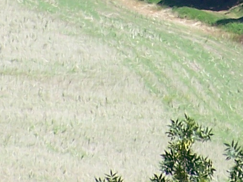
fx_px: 7443
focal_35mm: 1060
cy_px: -308
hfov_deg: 1.9
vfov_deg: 1.4
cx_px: 419
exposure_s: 1/500
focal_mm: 31.3
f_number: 4.5
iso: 80
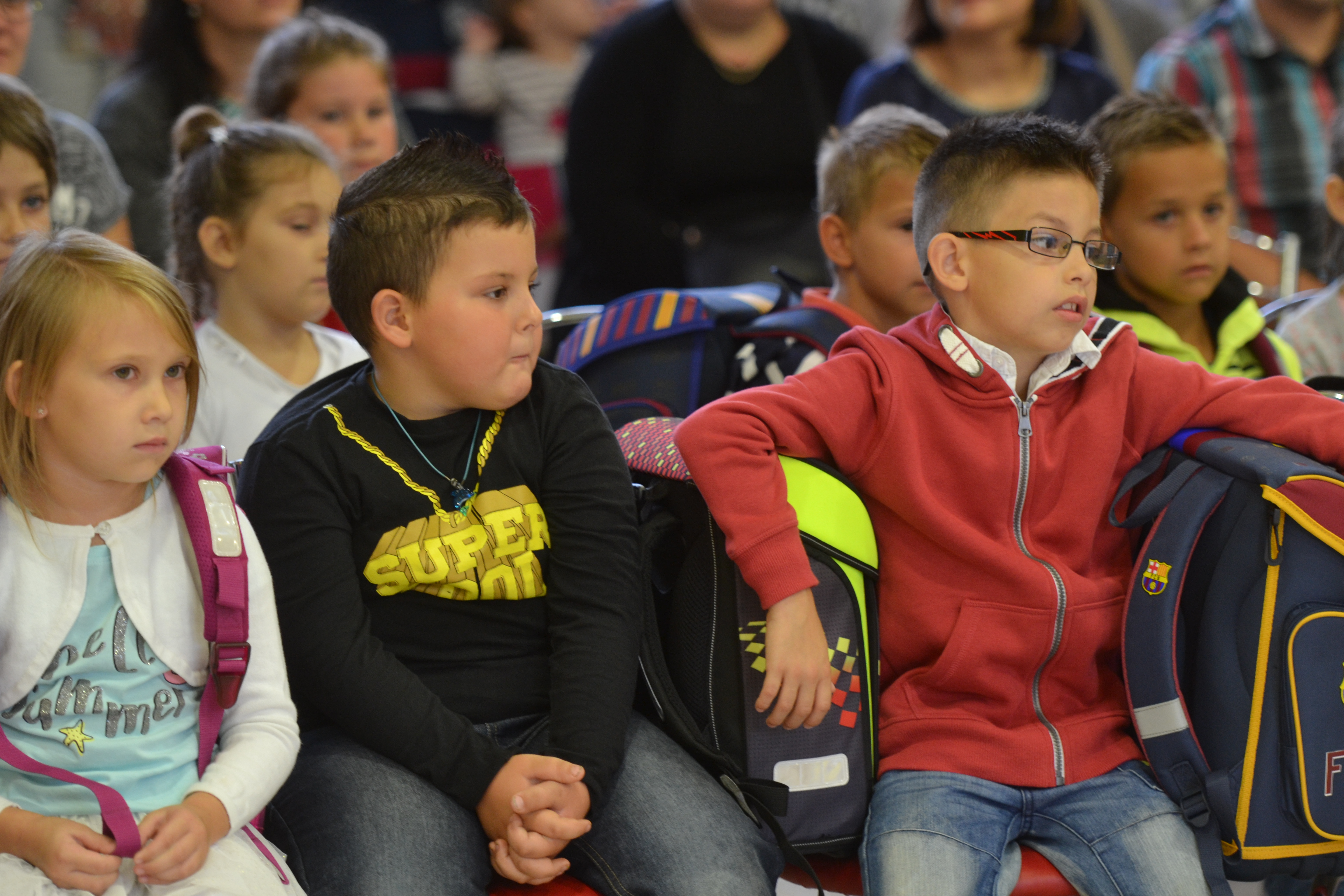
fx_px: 6831
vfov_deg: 7.5
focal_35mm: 183
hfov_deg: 11.2
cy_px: 448
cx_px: 672
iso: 560
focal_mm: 122
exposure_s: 1/60
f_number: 2.8
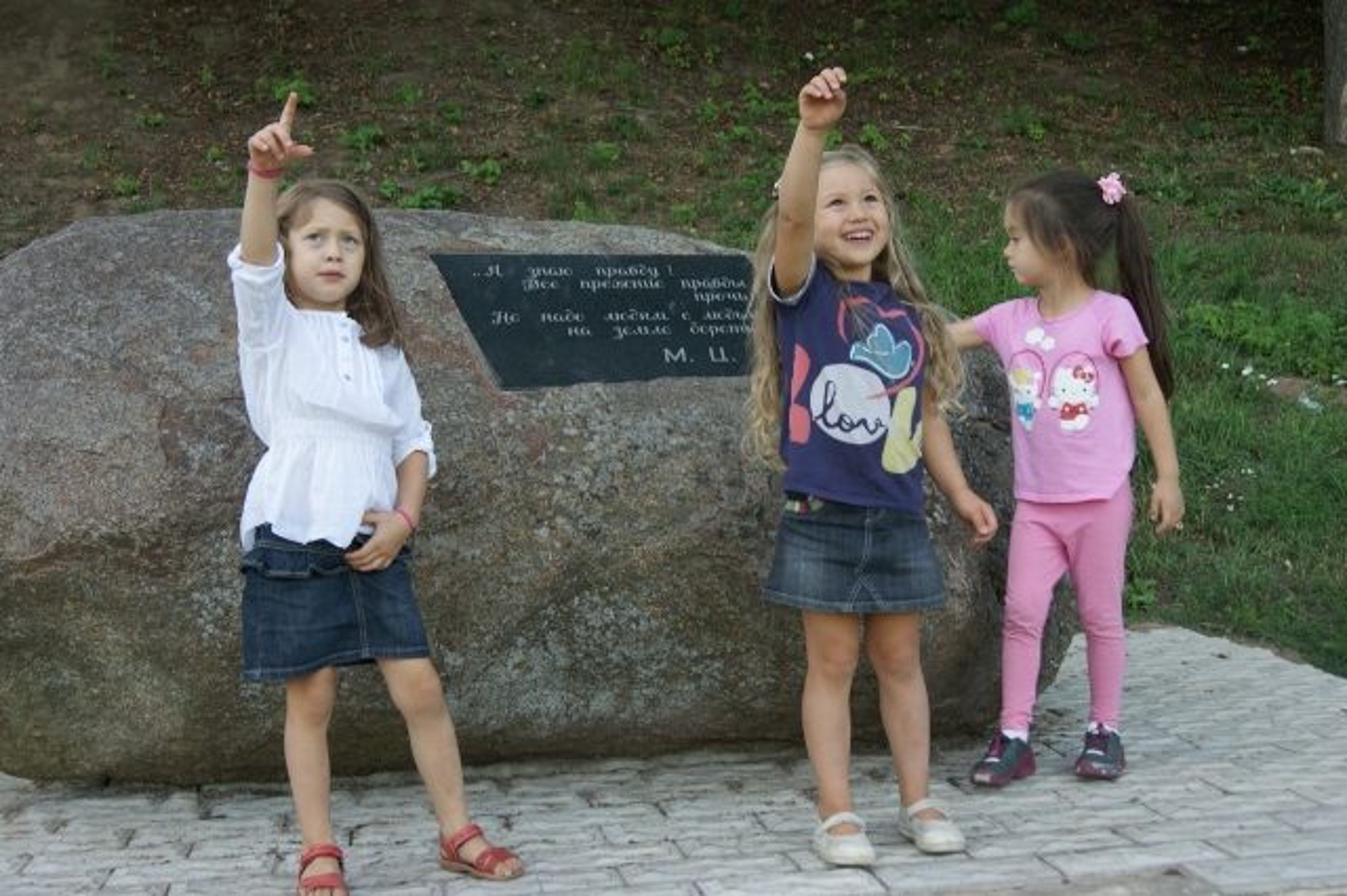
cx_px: 674
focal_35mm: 52
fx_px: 1963
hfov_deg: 37.9
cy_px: 448
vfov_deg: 25.7
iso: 100
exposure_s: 1/80
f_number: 5.6
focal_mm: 35
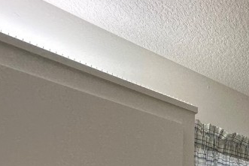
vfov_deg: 23.5
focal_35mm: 45
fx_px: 311
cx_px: 369
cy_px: 253
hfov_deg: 28.7
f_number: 2.2
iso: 80
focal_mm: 2.22
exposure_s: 1/120
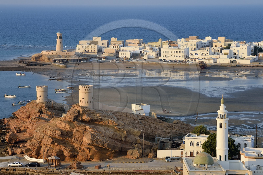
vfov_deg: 12.5
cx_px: 132
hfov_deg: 18.6
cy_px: 88
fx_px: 804
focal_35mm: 110
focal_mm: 110
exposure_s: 1/320
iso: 200
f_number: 7.1
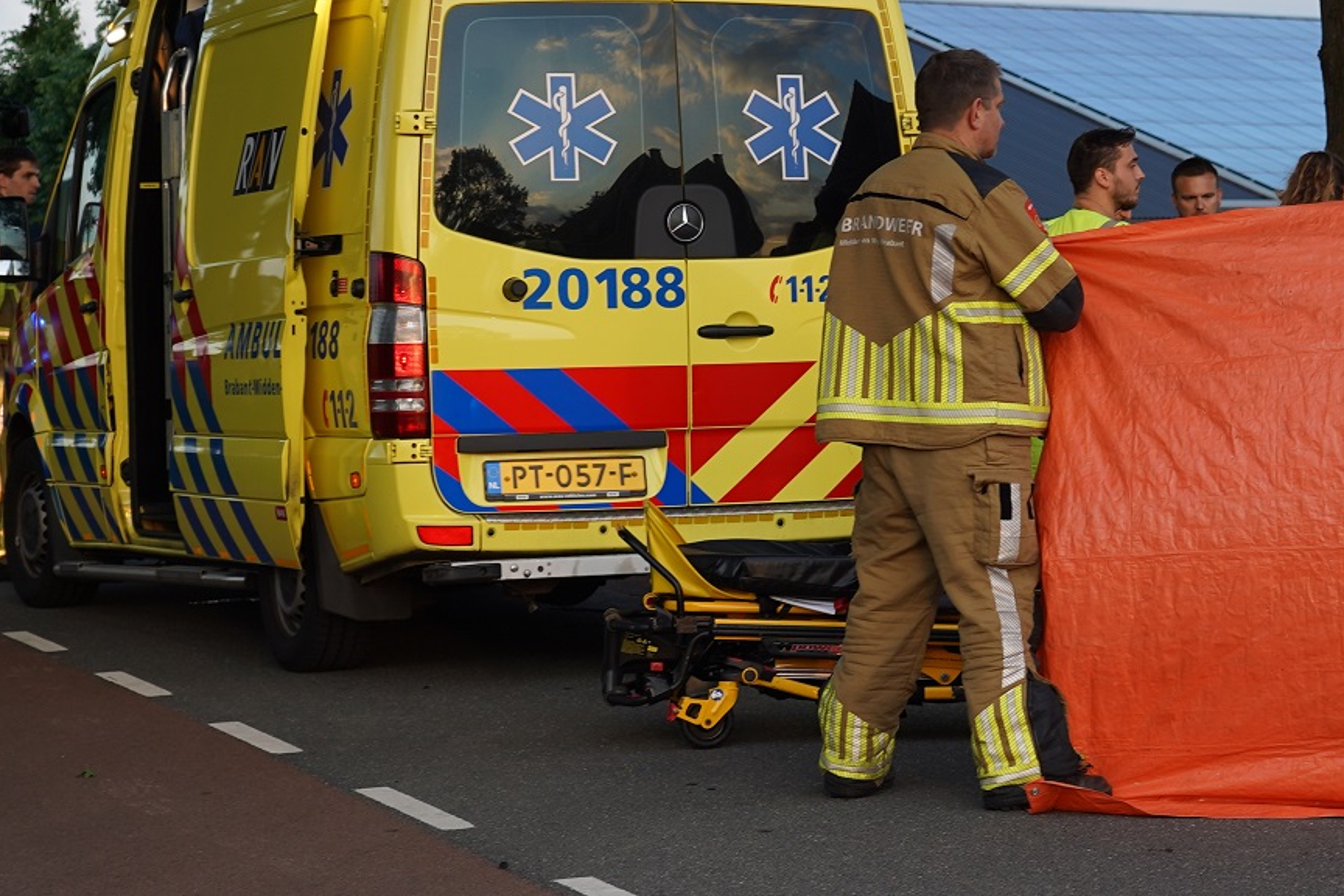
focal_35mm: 120
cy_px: 403
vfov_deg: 11.4
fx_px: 4480
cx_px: 1221
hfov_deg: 16.8
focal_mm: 54
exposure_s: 1/160
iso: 160
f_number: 4
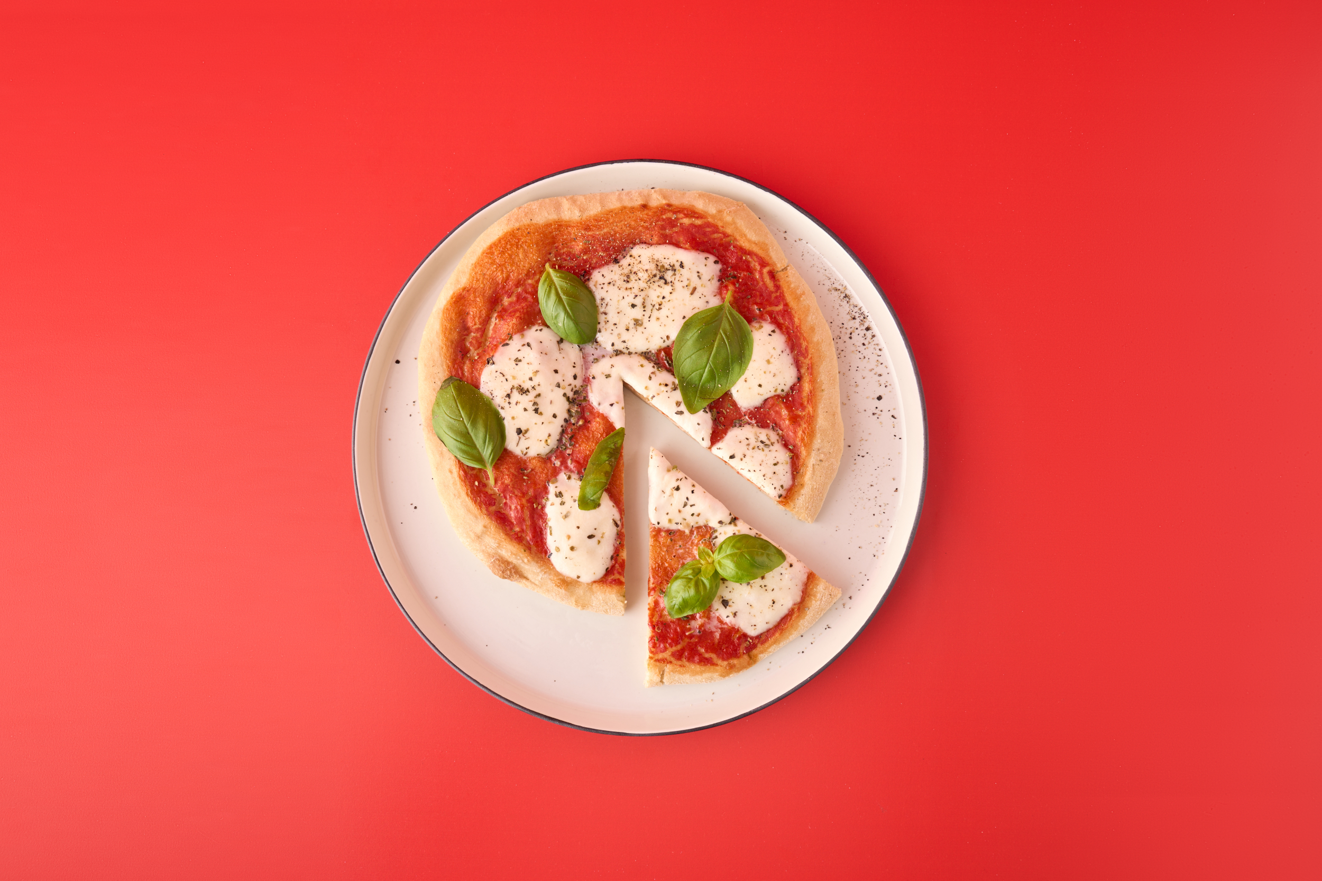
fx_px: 1102
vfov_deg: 43.6
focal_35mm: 30
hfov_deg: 61.9
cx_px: 661
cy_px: 440
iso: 80
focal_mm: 30
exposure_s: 1/250
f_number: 6.3
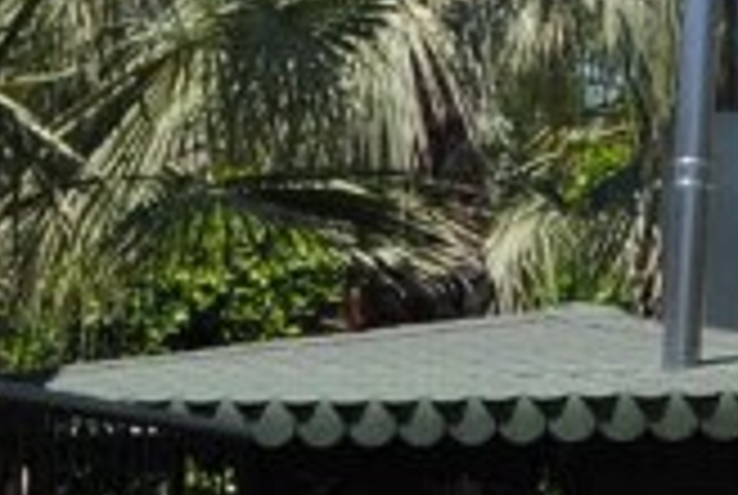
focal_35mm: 251
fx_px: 5155
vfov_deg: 5.4
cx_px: 472
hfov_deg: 8.2
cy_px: 940
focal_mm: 24
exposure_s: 1/200
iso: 100
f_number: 9
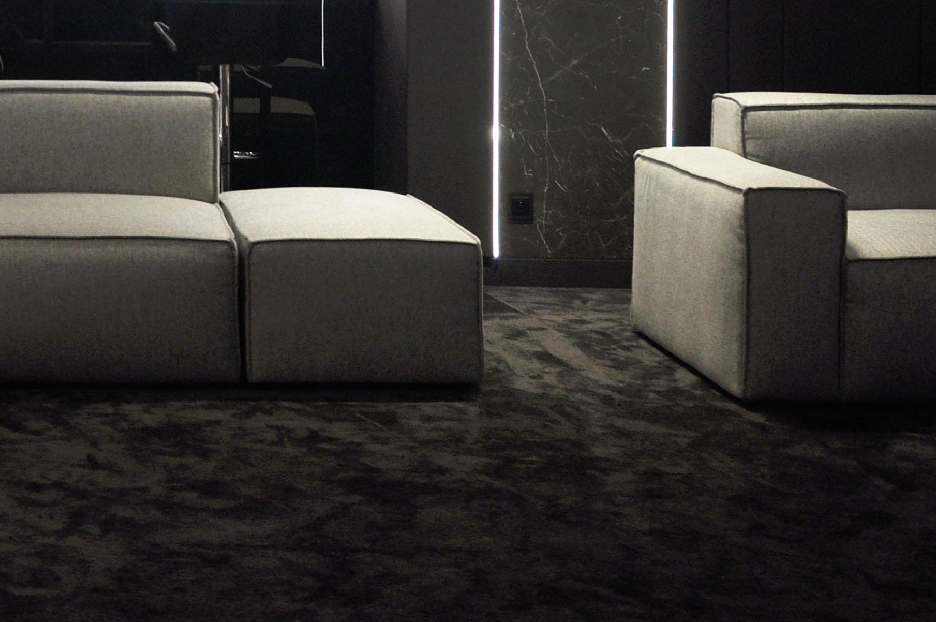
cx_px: 176
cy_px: -58
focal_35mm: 64
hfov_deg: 30.6
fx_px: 1662
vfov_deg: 20.2
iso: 200
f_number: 4
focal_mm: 18
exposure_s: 1/40
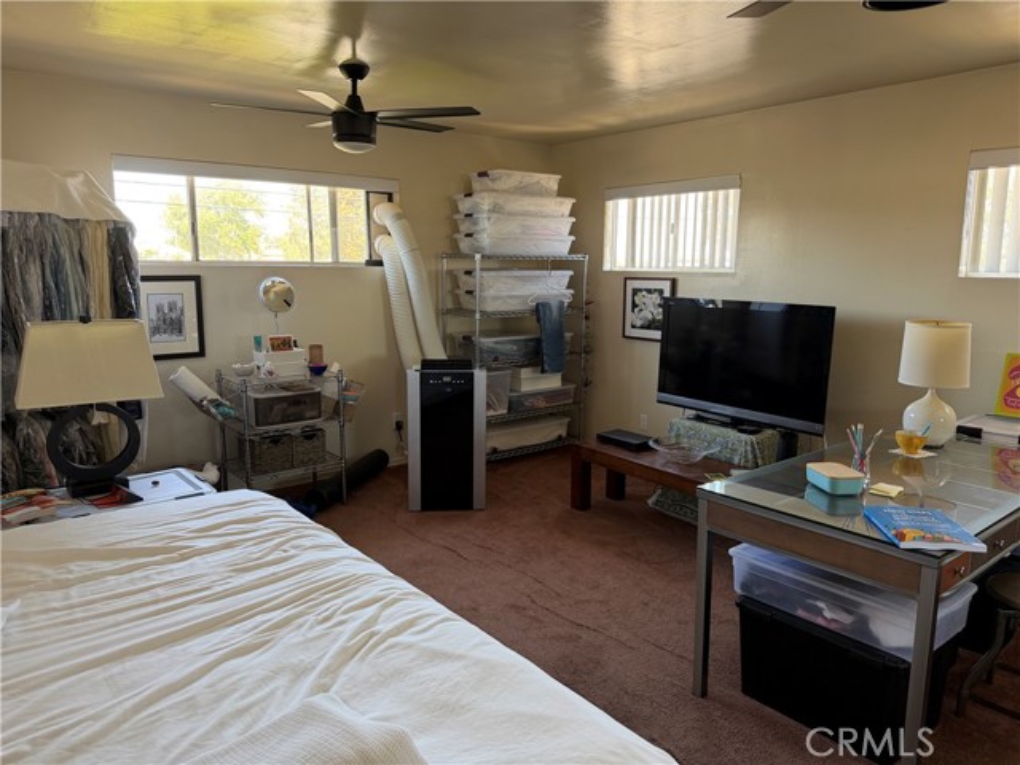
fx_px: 707
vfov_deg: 56.8
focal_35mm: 24
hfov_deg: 71.6
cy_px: 382
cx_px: 510
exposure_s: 1/121
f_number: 1.78
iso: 200
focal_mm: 6.76
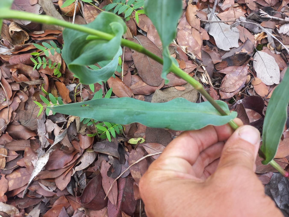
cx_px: 144
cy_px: 108
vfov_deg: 54.9
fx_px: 209
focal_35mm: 25
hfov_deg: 69.4
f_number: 1.8
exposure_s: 1/50
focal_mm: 4.6
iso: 40
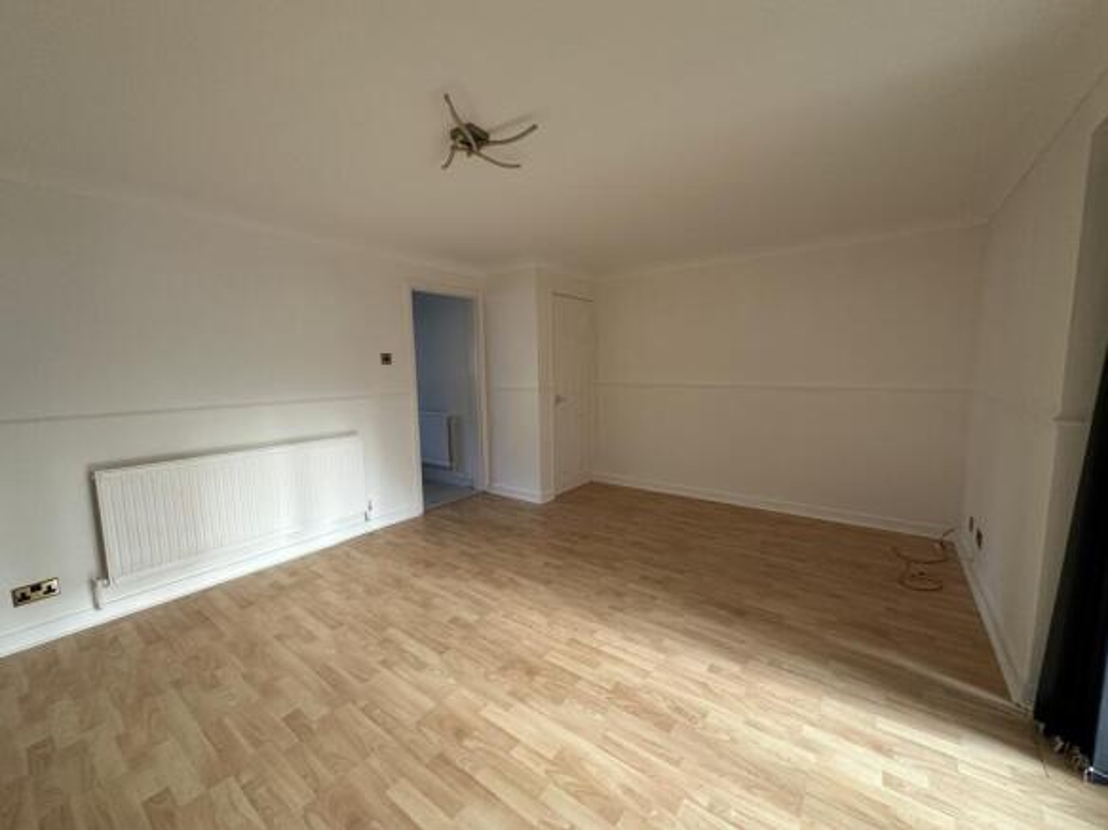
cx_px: 554
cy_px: 415
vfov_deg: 85.7
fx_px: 448
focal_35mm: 14
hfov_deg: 102.1
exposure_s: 1/85
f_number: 2.2
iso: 320
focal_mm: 2.22
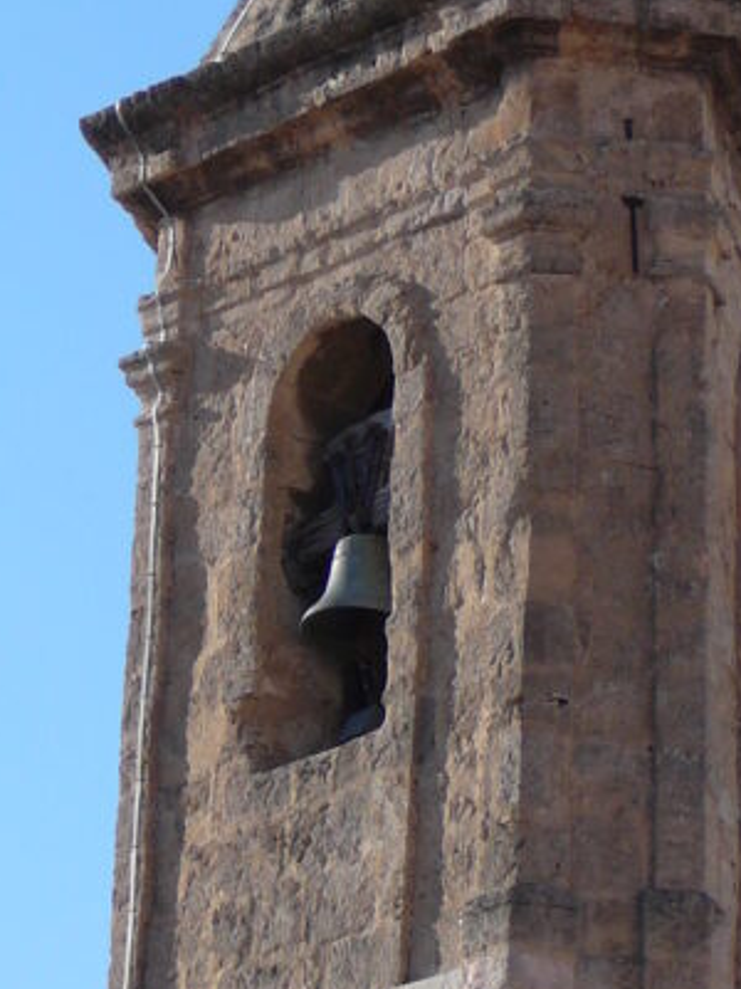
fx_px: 7678
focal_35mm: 269
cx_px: 494
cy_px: 507
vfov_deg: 7.4
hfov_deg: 5.5
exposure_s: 1/640
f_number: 3.9
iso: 80
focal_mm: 15.6
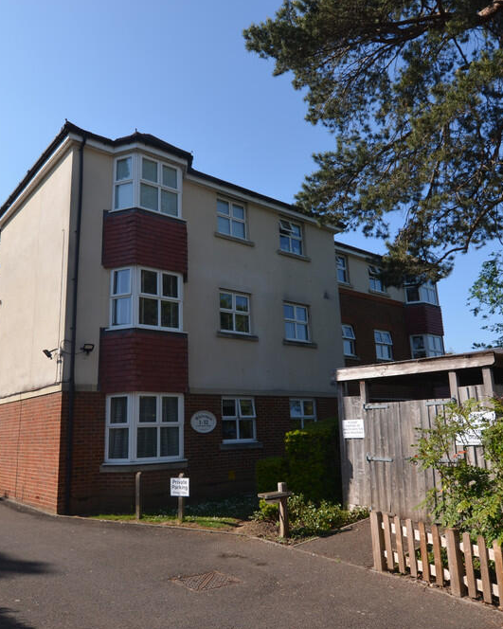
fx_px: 484
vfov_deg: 66.0
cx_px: 228
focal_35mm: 26
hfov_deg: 54.8
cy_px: 318
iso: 100
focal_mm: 12
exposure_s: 1/200
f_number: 8
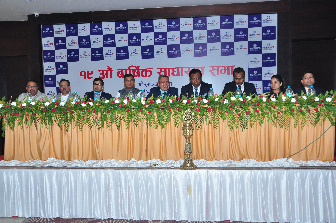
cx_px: 168
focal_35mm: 36
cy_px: 112
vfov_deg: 36.8
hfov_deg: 53.2
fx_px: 336
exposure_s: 1/125
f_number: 7.1
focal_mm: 24
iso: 500
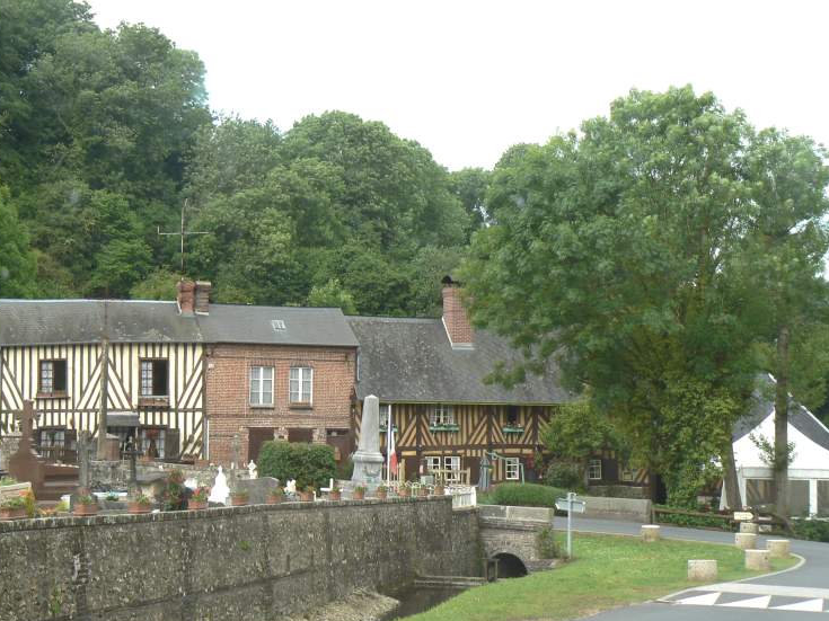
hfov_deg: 27.4
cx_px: 346
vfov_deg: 20.7
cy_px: 272
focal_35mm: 71
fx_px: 1700
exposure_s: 1/200
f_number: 5.6
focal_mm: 9.6
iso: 80
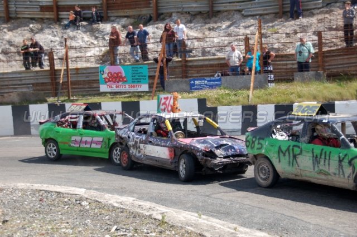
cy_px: 118
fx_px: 684
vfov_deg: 19.7
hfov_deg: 29.3
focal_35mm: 69
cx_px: 178
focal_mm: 46
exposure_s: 1/1000
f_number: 5
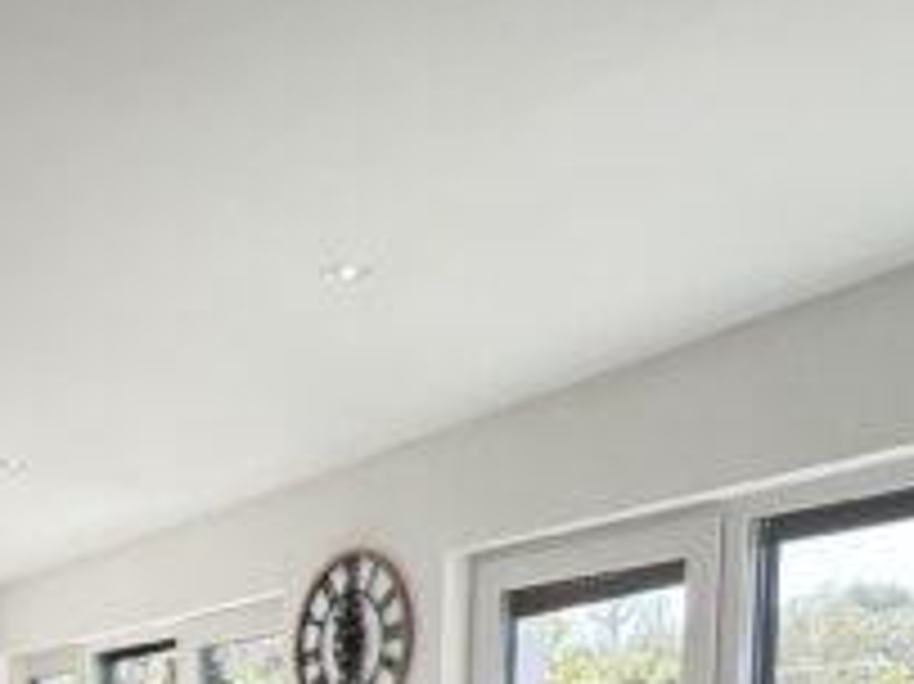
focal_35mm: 53
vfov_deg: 23.7
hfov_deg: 32.2
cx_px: -77
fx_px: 1399
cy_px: 922
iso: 80
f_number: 2.2
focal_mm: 2.22
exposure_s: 1/120
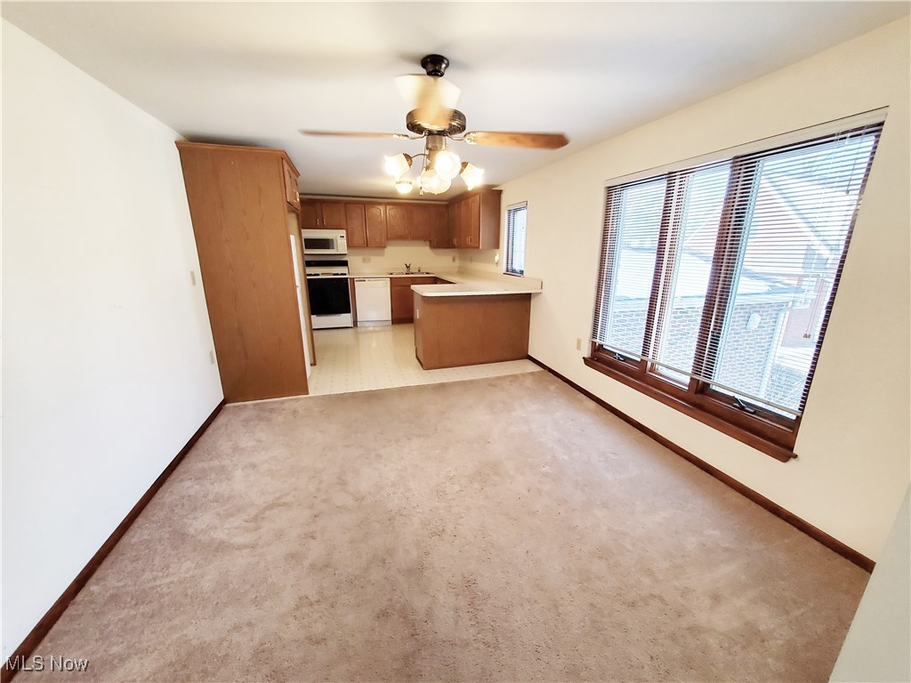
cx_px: 456
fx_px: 342
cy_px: 342
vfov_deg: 89.9
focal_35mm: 13
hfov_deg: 106.2
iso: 125
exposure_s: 1/60
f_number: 2.2
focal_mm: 1.8
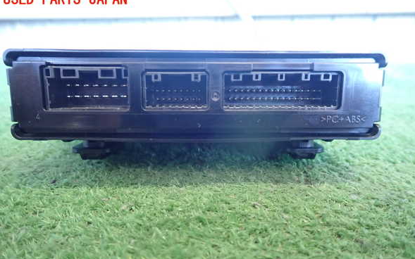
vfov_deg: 45.9
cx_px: 211
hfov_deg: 68.4
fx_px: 305
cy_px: 149
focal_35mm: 27
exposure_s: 1/30
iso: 400
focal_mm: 4.5
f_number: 2
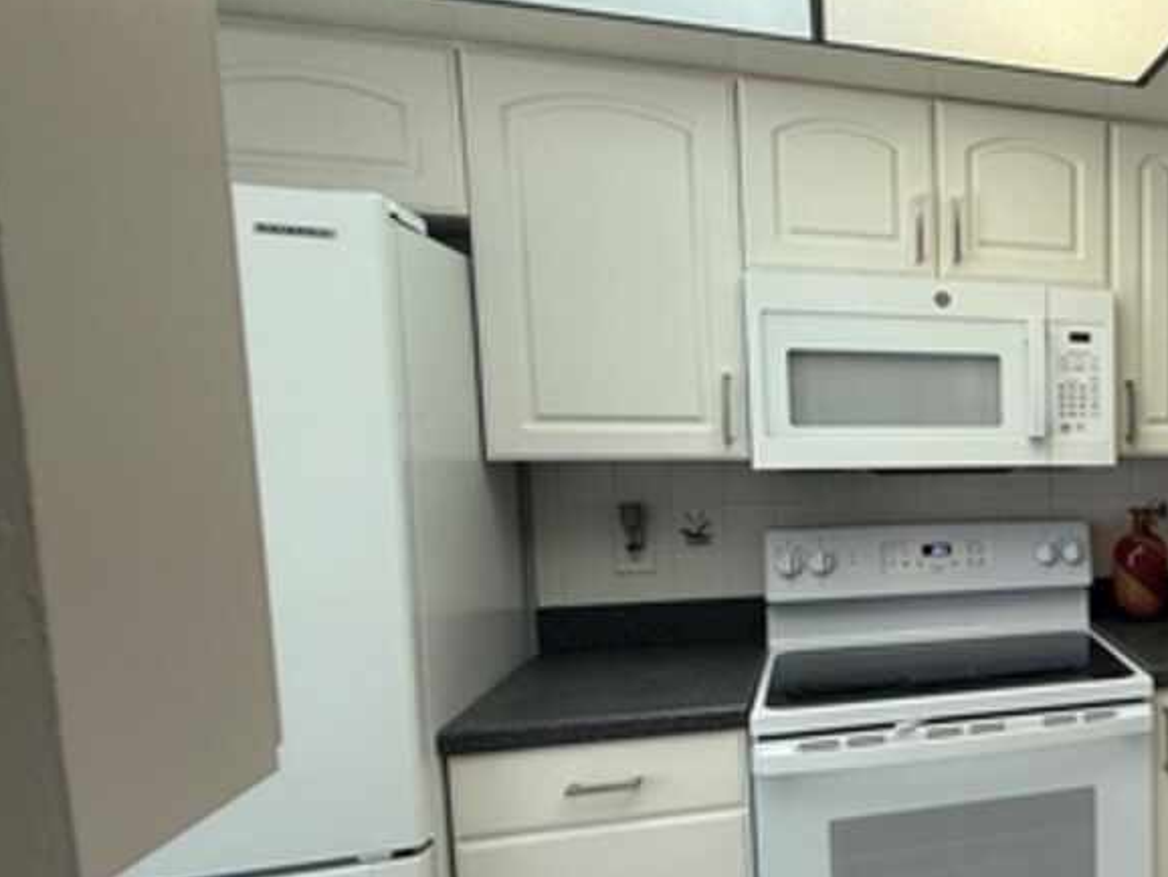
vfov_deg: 45.2
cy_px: 525
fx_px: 1046
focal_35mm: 31
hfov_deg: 45.4
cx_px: 1255
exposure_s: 1/120
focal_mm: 2.22
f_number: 2.2
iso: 125
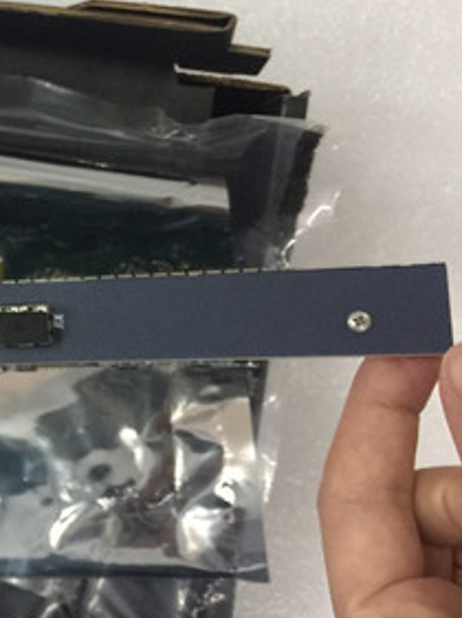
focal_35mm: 62
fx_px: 1106
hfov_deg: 20.8
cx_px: -189
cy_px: 227
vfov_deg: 31.1
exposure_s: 1/10
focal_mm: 4.15
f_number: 2.2
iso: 100
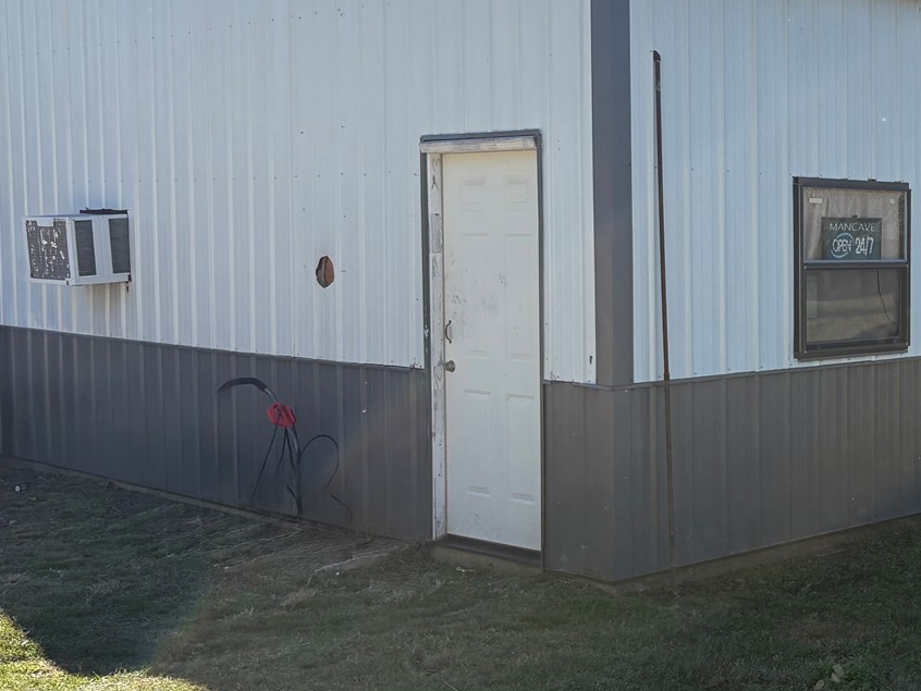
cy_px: 319
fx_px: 1570
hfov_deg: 30.1
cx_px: 956
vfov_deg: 24.8
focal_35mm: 59
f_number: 1.6
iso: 50
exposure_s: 1/1953
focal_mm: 5.96
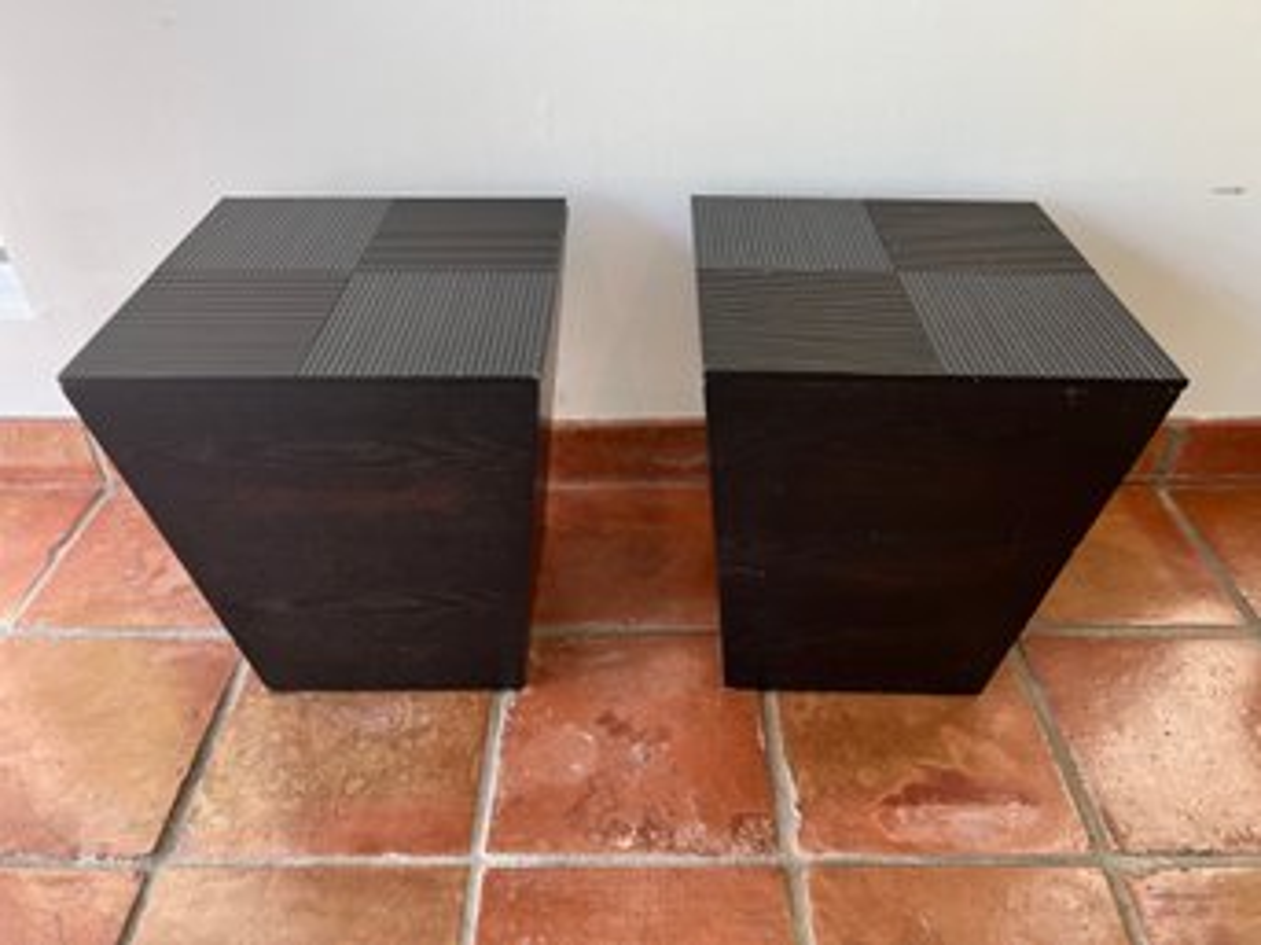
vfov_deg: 53.0
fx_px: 947
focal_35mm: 26
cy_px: 472
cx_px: 630
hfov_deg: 67.3
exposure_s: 1/120
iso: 125
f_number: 1.5
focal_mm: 5.7
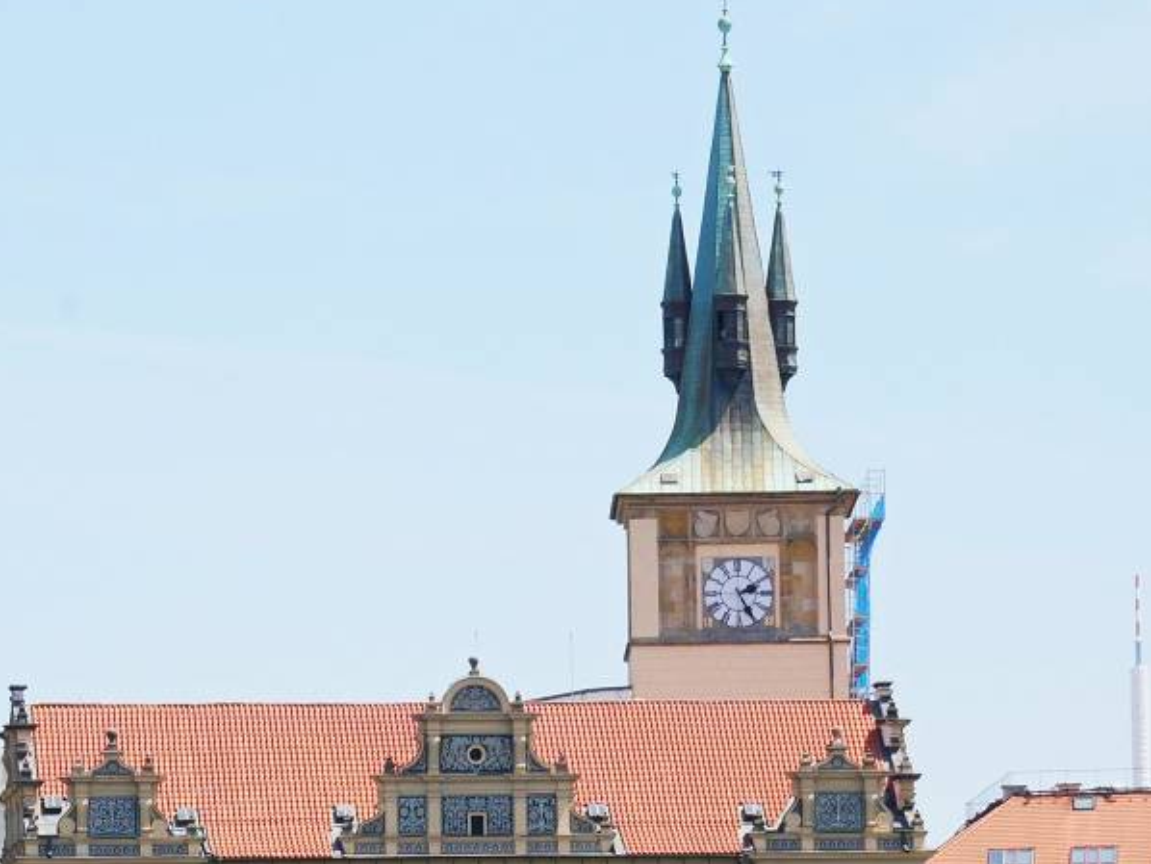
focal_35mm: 214
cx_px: 434
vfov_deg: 6.9
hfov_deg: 9.2
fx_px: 7118
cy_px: 720
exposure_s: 1/500
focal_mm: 60
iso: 200
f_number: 8
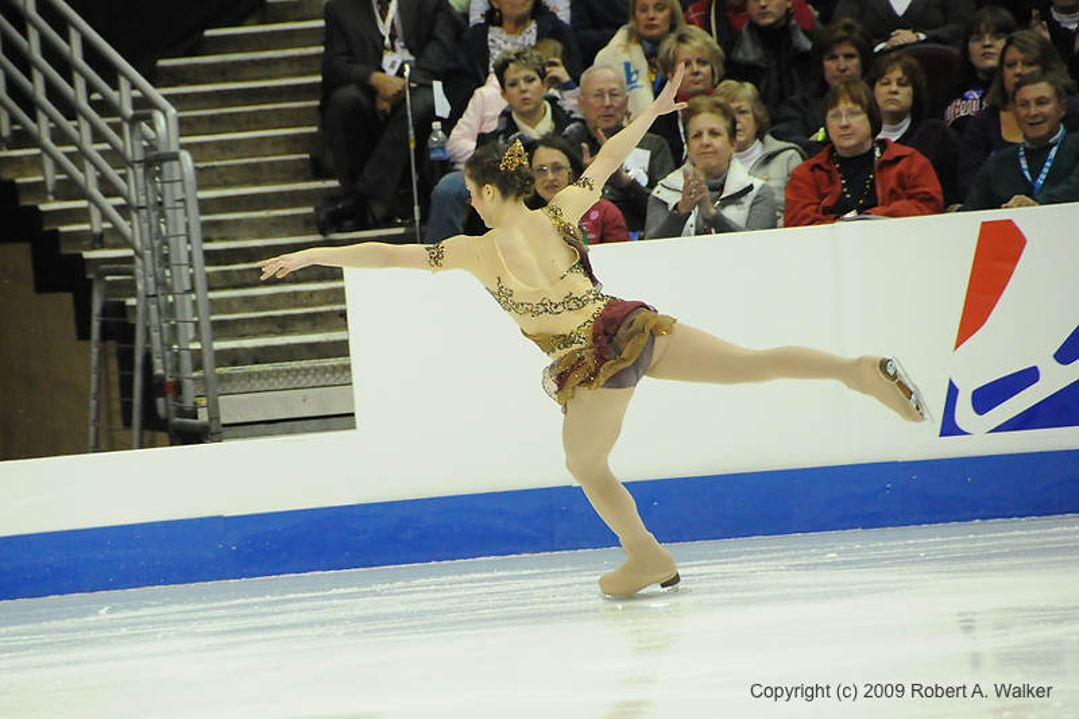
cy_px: 360
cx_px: 540
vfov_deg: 4.6
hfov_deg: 6.9
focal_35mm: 300
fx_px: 8989
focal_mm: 200
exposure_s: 1/640
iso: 3200
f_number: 5.6
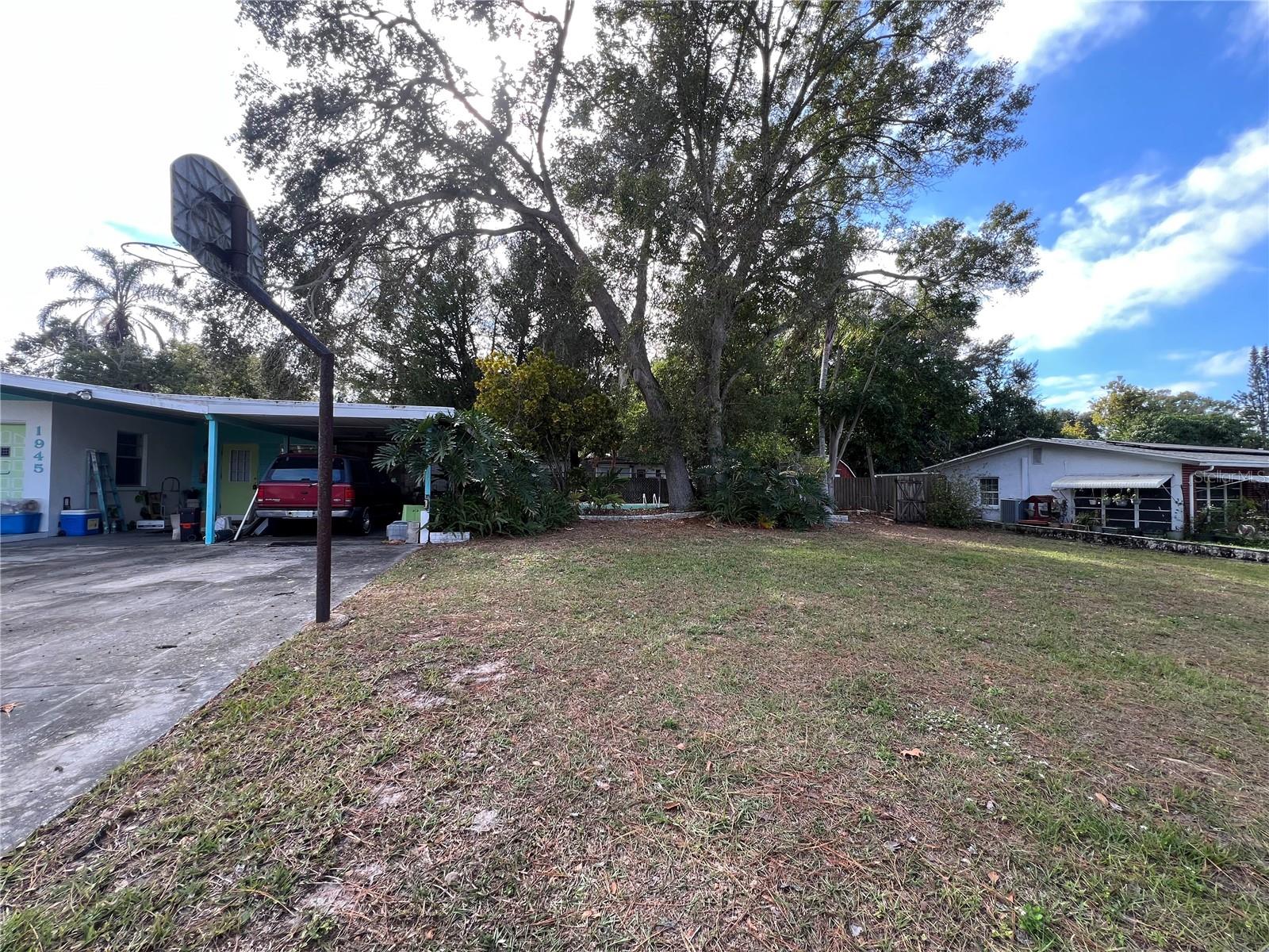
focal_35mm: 13
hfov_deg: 106.2
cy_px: 476
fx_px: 477
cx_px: 634
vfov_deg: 89.9
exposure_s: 1/207
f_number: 1.8
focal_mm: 1.57
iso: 32
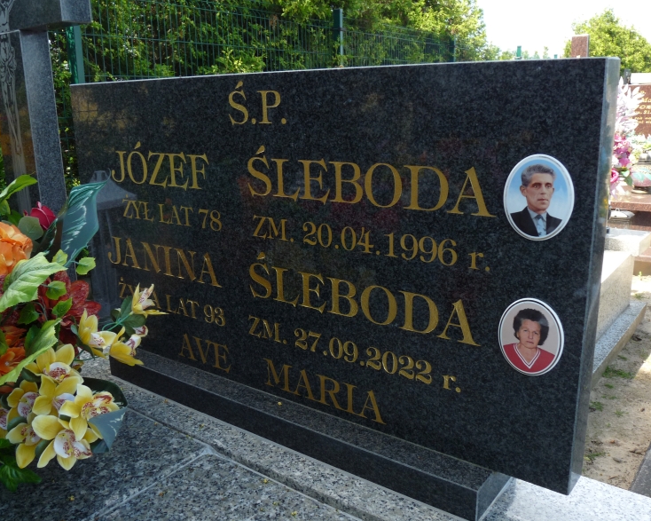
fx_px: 636
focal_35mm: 33
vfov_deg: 44.5
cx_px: 316
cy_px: 264
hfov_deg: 54.2
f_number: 3.6
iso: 100
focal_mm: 5.4
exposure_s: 1/100
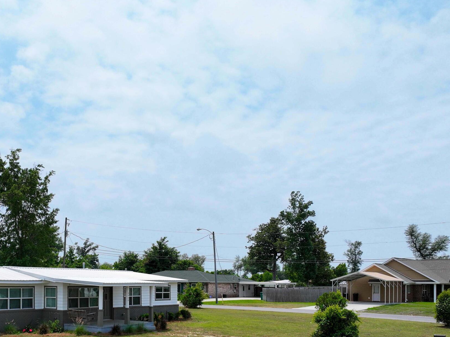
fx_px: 572
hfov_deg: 42.1
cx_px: 132
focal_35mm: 44
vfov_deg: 31.7
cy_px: 285
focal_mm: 12.29
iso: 110
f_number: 2.8
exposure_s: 1/3200
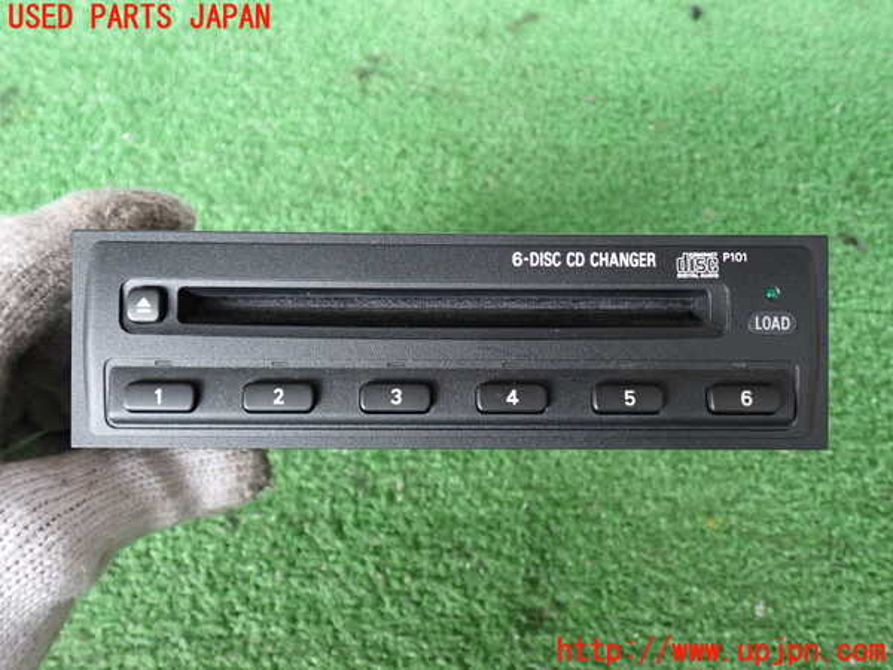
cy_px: 335
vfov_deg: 44.2
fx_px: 826
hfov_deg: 56.8
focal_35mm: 32
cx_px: 446
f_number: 2.4
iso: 400
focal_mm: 5.79
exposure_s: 1/30
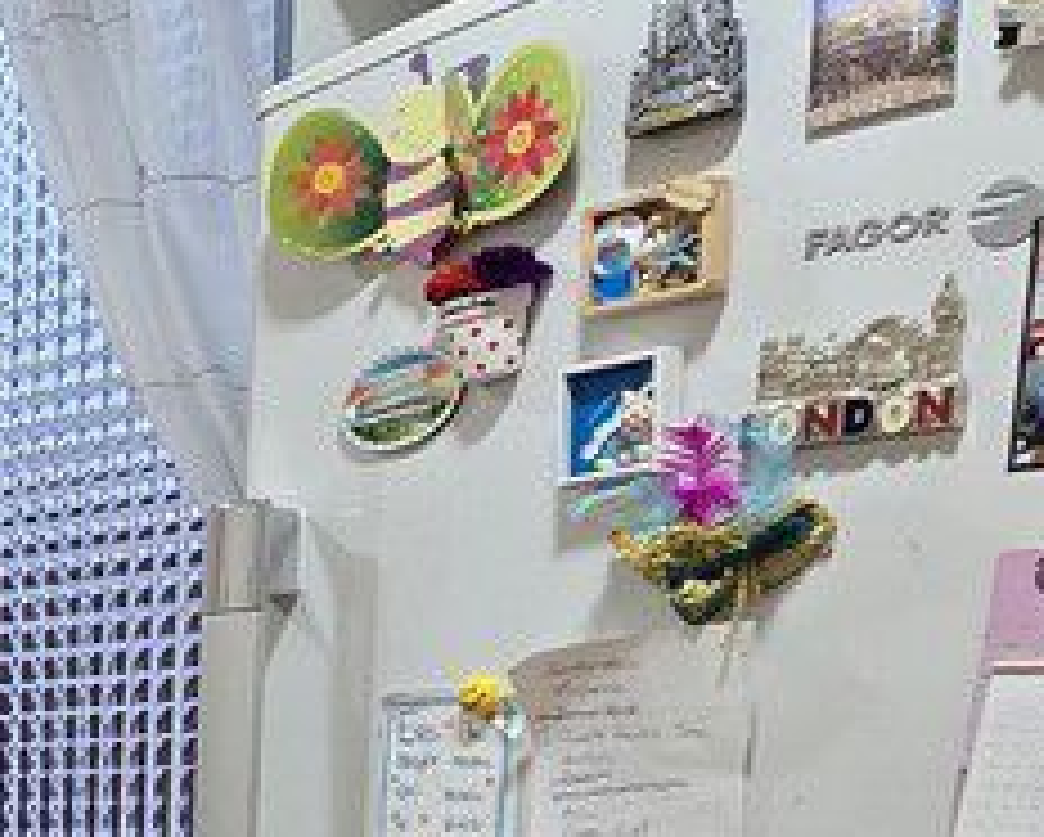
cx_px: -1161
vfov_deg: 19.8
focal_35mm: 70
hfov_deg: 17.3
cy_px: 1134
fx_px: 2165
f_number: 2.2
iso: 250
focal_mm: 2.2
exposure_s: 1/50
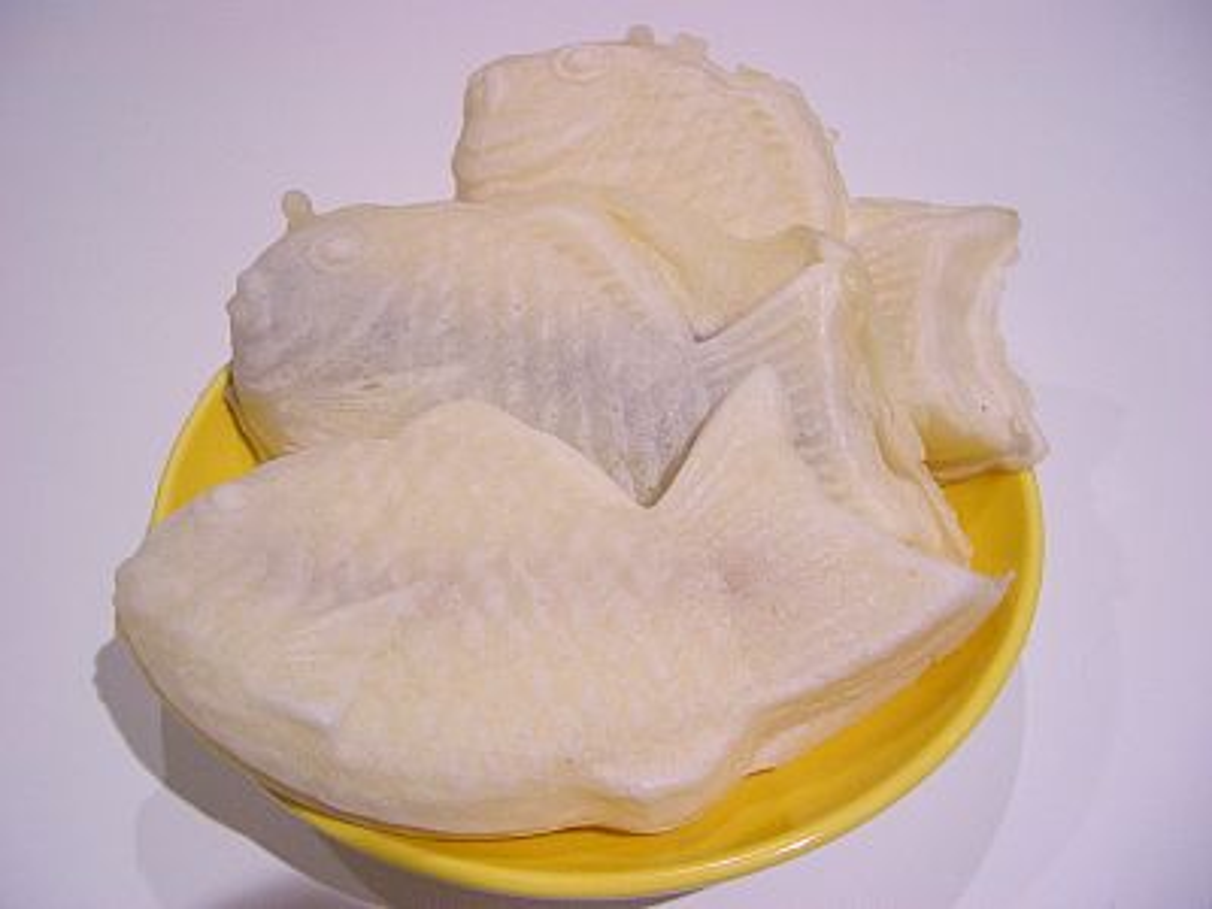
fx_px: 1225
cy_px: 454
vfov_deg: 40.7
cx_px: 606
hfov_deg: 52.6
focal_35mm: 35
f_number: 2.6
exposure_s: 1/80
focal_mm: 5.8
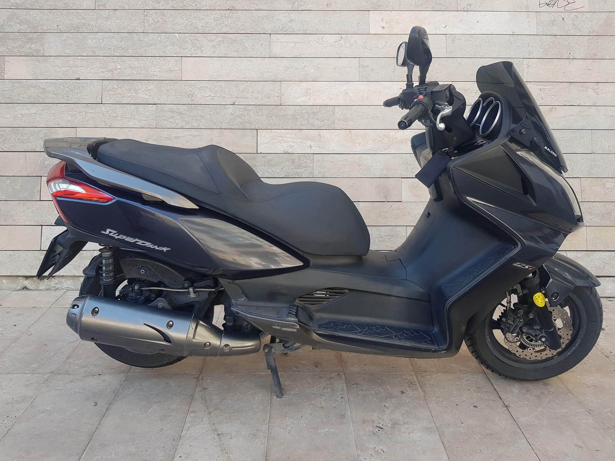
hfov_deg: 67.3
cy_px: 230
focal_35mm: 26
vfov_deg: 53.1
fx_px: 462
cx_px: 308
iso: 40
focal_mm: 4.3
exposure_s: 1/276
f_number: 1.7
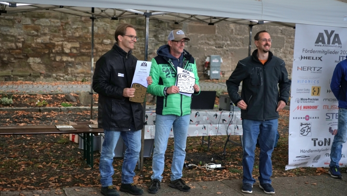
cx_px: 174
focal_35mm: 55
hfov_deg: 37.8
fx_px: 506
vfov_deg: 21.8
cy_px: 97
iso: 800
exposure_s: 1/100
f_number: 2.8
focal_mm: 50
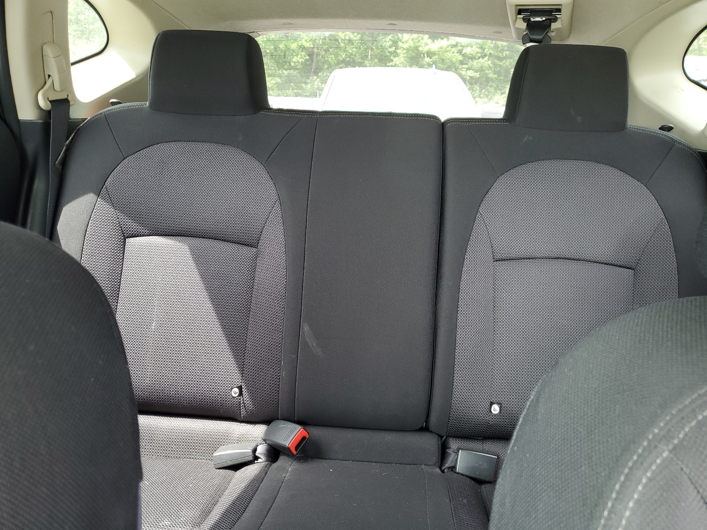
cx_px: 354
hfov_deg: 67.3
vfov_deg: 53.1
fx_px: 531
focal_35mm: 26
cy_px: 265
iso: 74
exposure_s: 1/60.2
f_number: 1.5
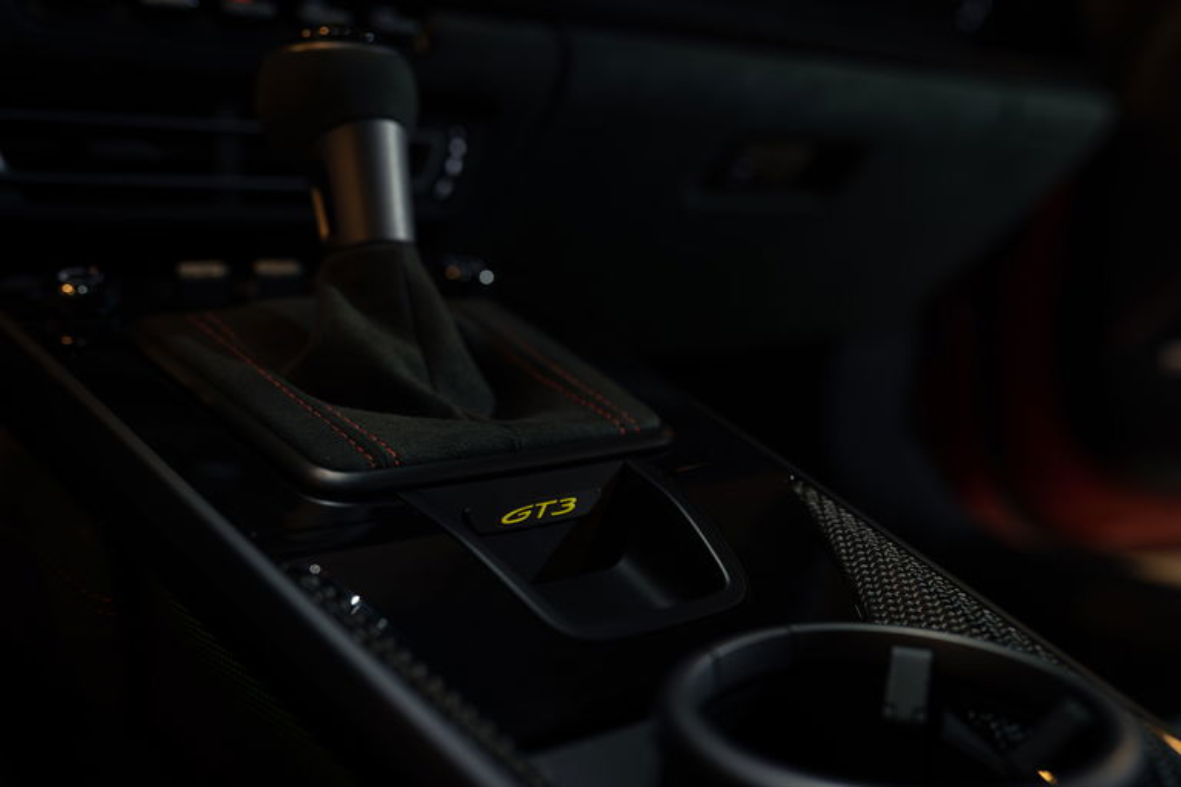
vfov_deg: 37.9
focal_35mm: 35
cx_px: 590
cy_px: 394
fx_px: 1148
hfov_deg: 54.4
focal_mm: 35
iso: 1250
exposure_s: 1/50
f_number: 2.8
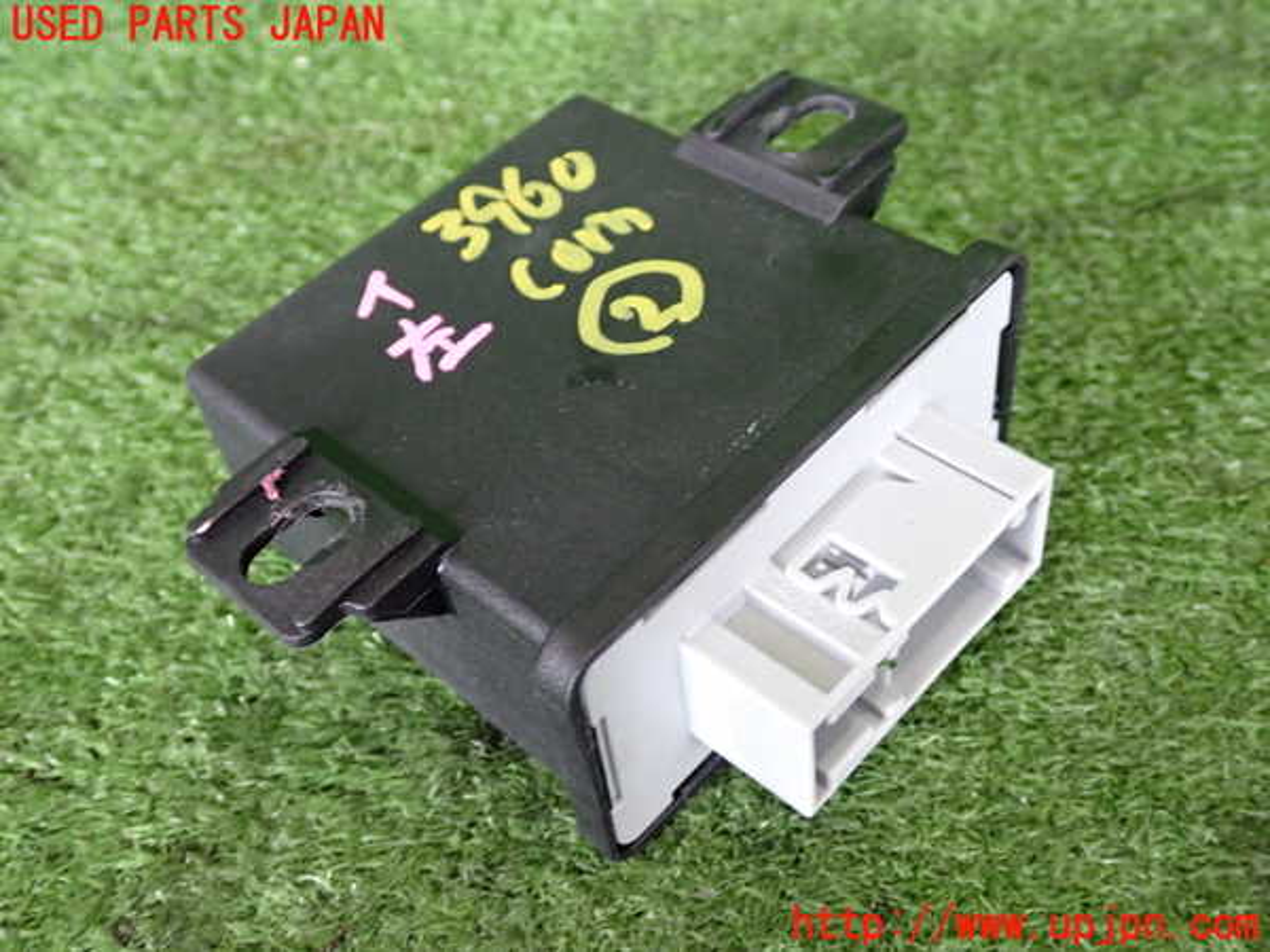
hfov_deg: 45.8
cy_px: 476
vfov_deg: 35.1
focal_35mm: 41
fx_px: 1504
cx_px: 635
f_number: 2.8
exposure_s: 1/40
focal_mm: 7.31
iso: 640
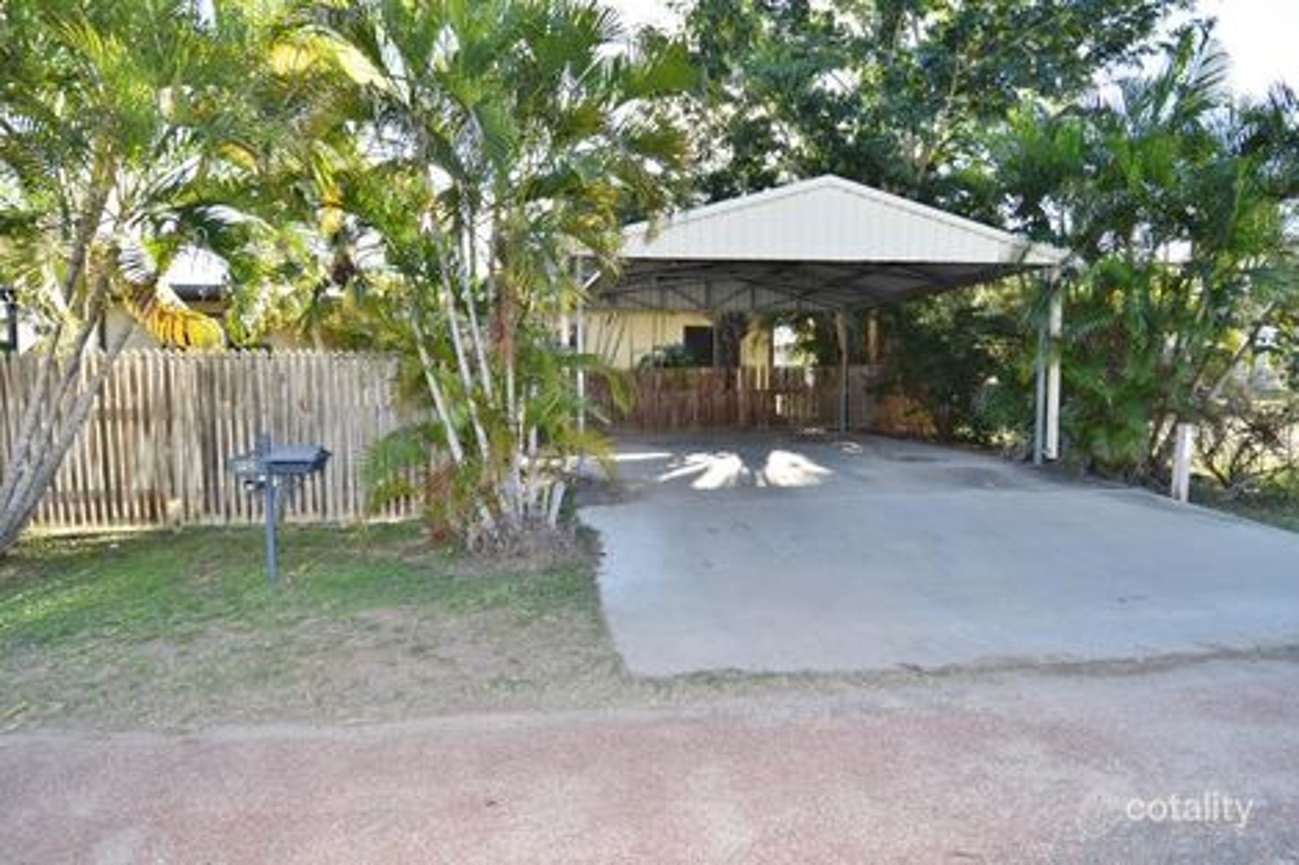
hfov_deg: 90.0
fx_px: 649
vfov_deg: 67.3
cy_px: 432
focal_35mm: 18
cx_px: 650
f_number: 5.6
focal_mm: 12
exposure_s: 1/125
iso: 160
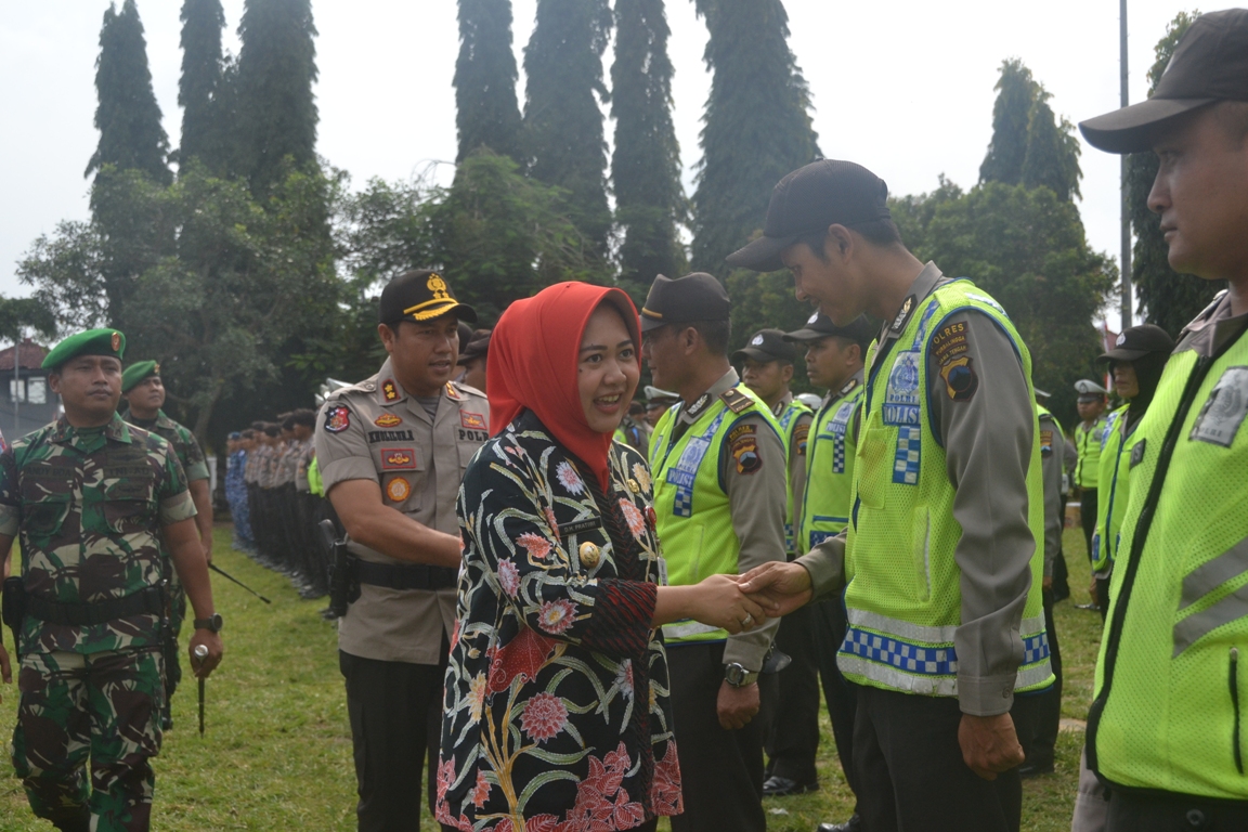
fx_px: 1664
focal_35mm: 48
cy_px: 416
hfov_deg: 41.1
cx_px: 624
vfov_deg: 28.1
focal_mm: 32
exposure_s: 1/1600
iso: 400
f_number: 5.6
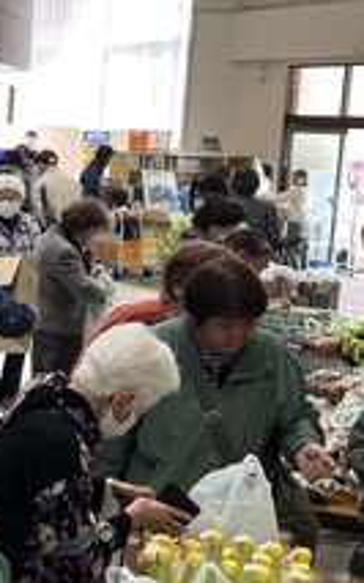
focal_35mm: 62
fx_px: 985
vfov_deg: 32.9
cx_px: -151
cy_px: 227
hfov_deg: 18.9
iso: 125
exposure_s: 1/120
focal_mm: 5.1
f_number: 1.6
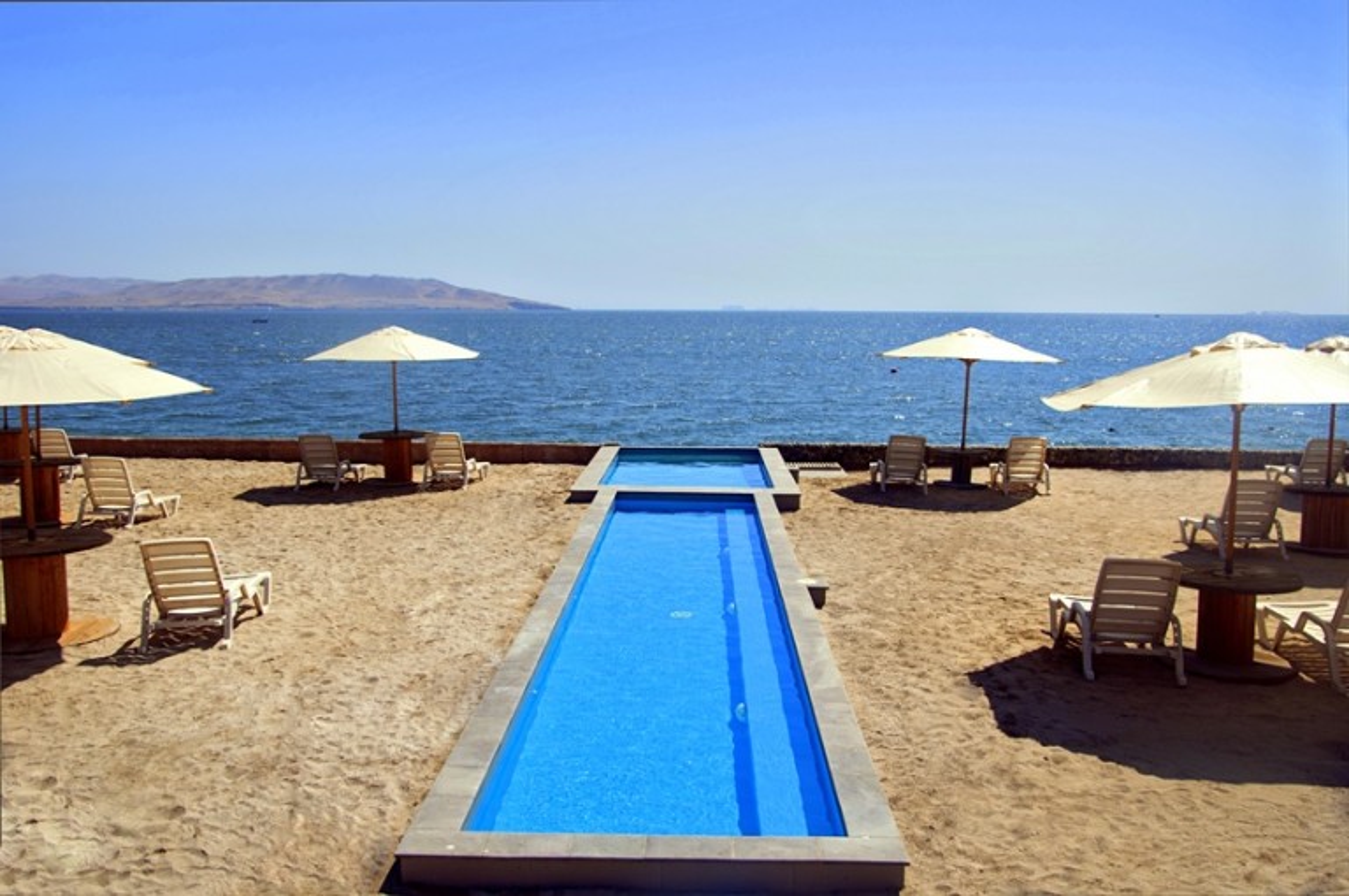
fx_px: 1179
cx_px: 674
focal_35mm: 32
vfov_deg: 41.6
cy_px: 448
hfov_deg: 59.6
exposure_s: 1/320
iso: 100
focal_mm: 21
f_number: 7.1
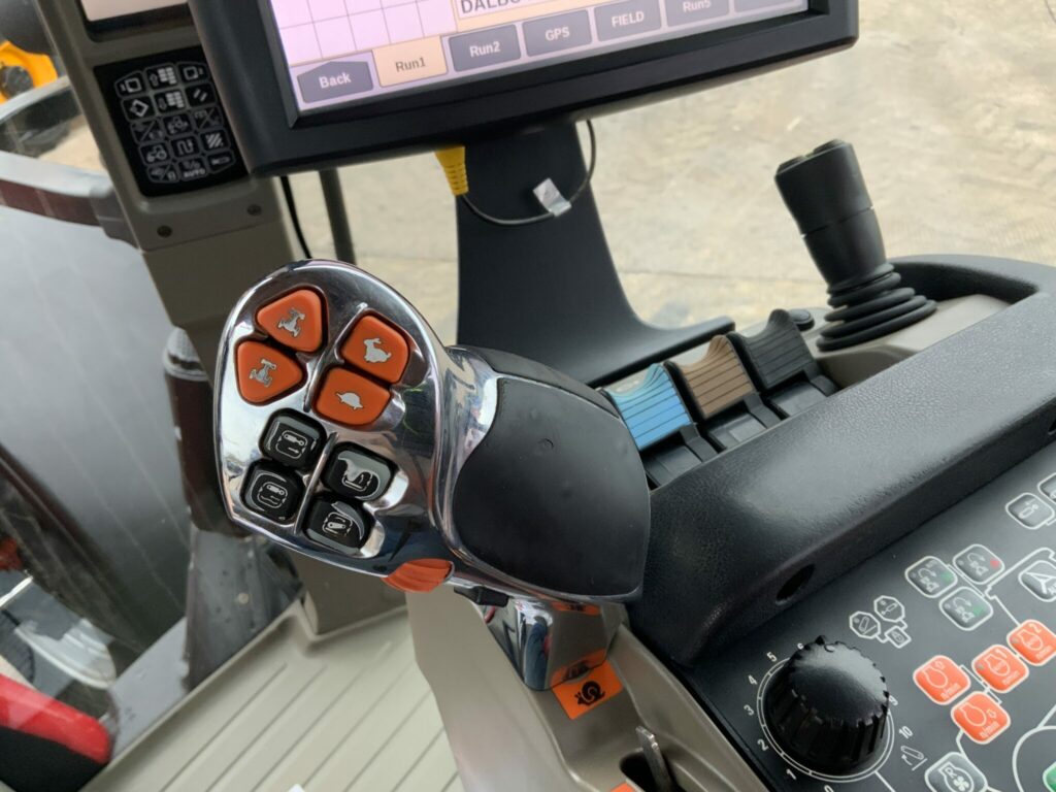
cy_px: 396
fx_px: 885
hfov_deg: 61.7
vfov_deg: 48.2
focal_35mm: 29
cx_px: 528
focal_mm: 3
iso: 80
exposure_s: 1/59
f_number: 1.8
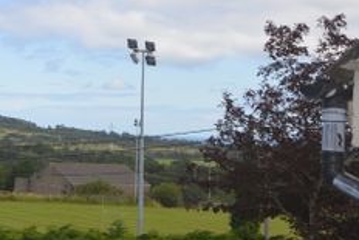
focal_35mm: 93
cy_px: 48
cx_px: -161
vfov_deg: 14.6
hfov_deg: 19.4
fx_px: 928
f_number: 8
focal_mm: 20
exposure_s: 1/200
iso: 100
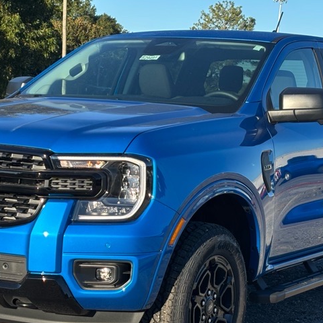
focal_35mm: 98
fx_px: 1035
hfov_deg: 17.7
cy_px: 193
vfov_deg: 17.7
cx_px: 139
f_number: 1.6
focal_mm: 5.96
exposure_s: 1/520
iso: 32
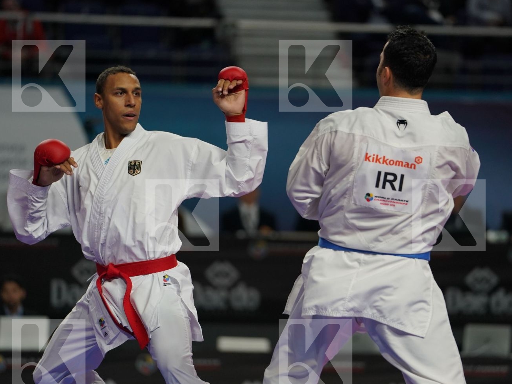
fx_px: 3935
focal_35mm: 266
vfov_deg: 5.6
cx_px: 316
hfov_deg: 7.4
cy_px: 215
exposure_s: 1/1000
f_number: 2.8
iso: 1000
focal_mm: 200
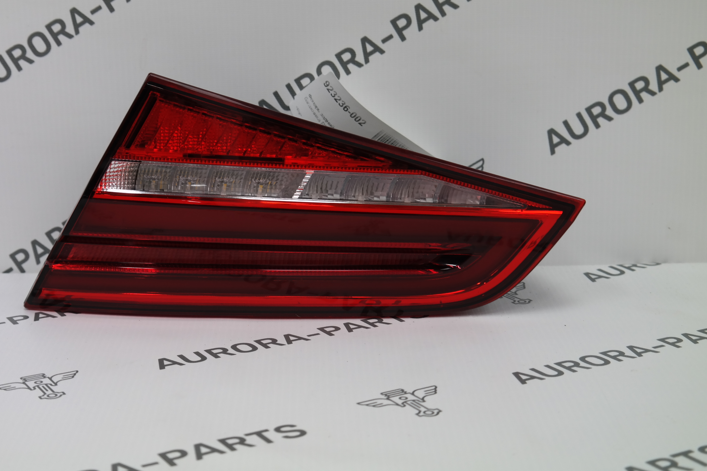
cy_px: 202
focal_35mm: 65
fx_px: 1276
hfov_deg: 30.8
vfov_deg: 20.9
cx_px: 271
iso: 200
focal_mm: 33
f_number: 4.5
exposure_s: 1/60
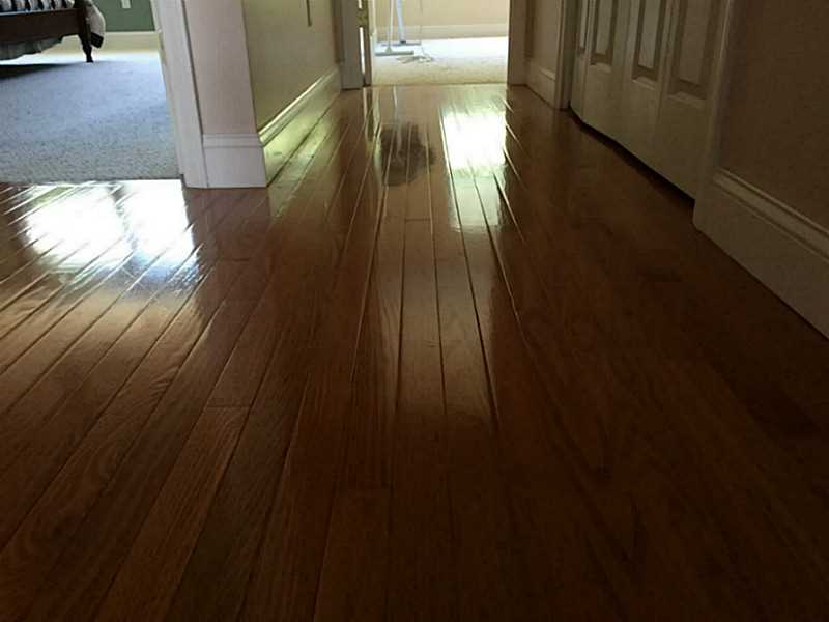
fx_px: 695
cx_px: 414
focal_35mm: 29
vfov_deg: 48.2
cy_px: 311
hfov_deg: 61.7
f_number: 2.2
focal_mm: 4.15
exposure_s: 1/30
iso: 200
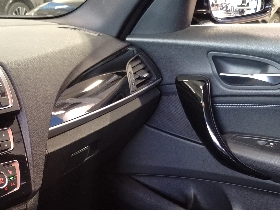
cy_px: 213
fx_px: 493
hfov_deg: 31.1
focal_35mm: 61
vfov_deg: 23.0
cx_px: 70
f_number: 1.9
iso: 4480
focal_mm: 5.52
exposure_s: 1/60
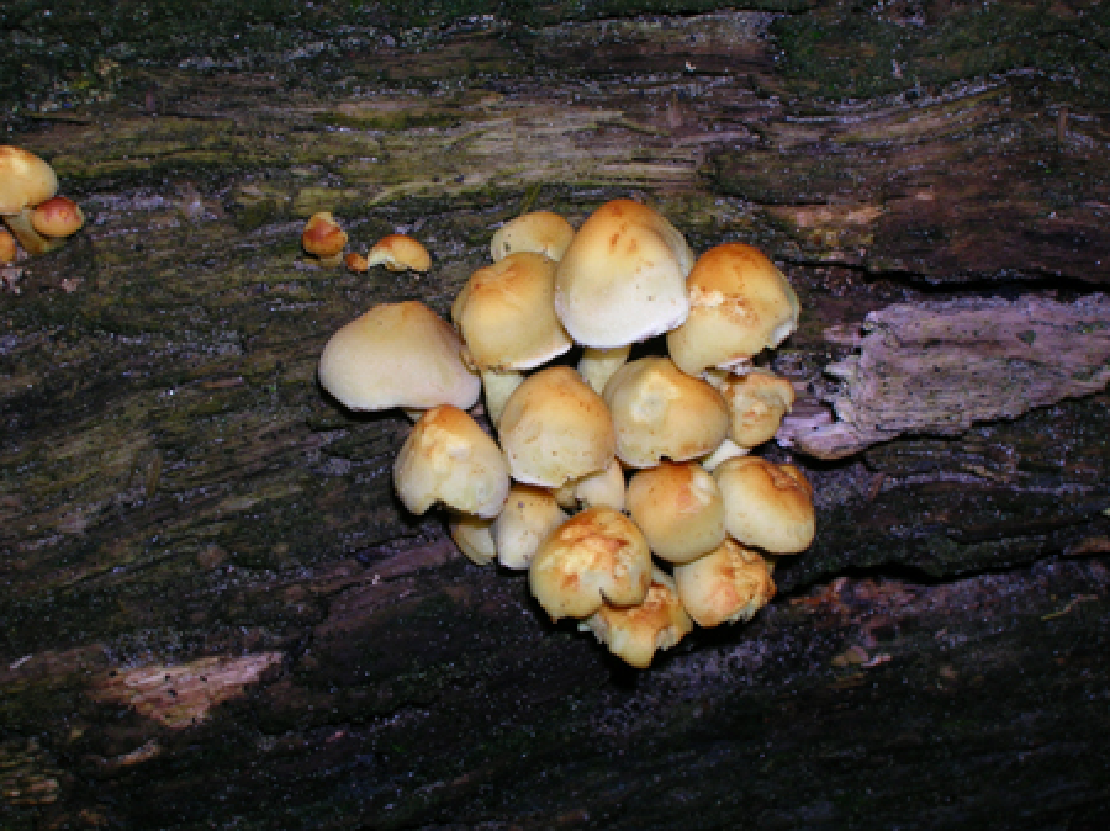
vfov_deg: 23.3
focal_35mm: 63
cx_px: 555
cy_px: 416
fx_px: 2019
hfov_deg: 30.7
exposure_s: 1/60.1
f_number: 6.1
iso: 50
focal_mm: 10.4
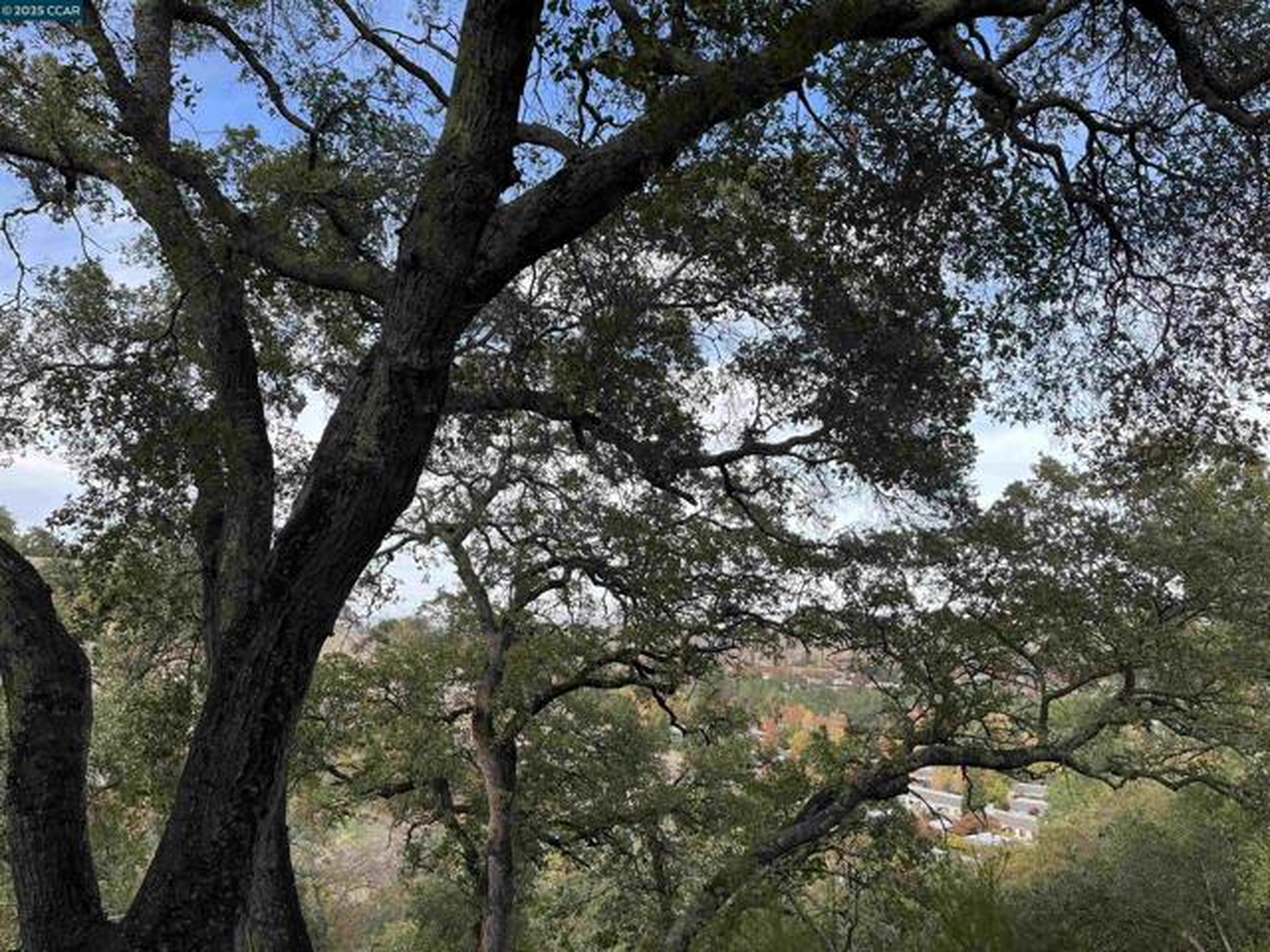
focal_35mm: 26
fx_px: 954
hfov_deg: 67.3
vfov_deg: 53.1
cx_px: 635
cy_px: 476
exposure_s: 1/672
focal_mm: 5.1
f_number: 1.6
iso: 50
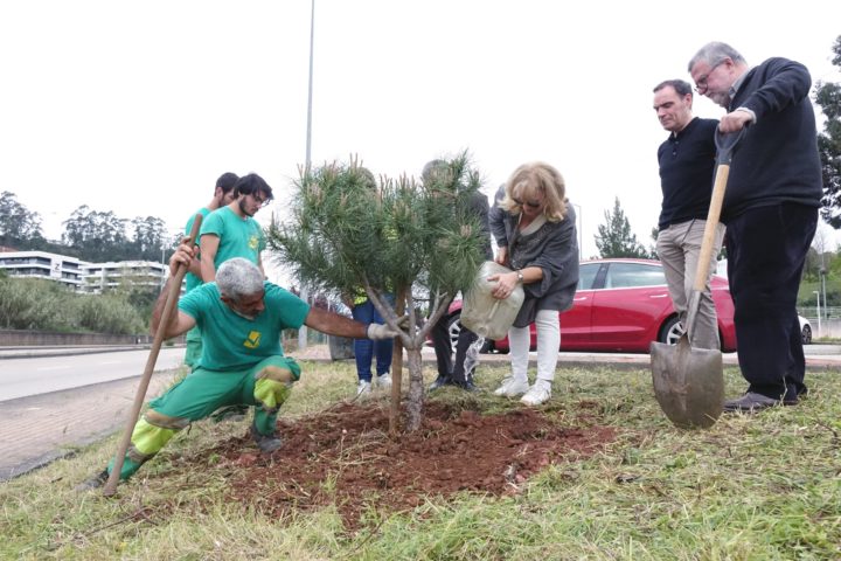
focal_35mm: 32
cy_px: 280
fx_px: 747
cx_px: 420
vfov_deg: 41.1
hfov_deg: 58.7
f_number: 5.6
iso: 2000
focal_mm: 11.56
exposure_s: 1/320
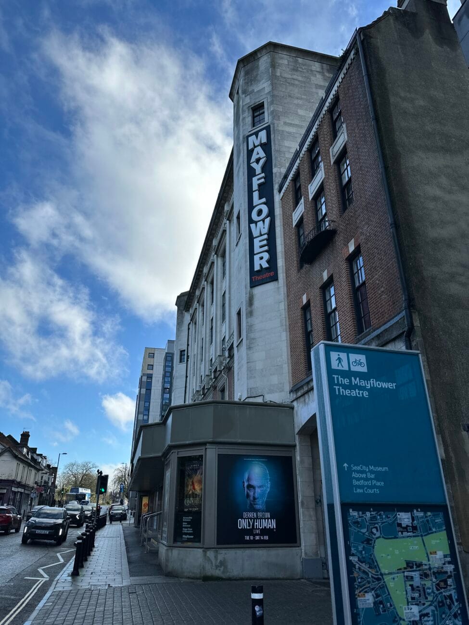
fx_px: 434
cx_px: 234
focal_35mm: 24
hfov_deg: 56.8
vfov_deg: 71.6
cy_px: 312
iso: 80
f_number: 1.78
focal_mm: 6.86
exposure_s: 1/3058
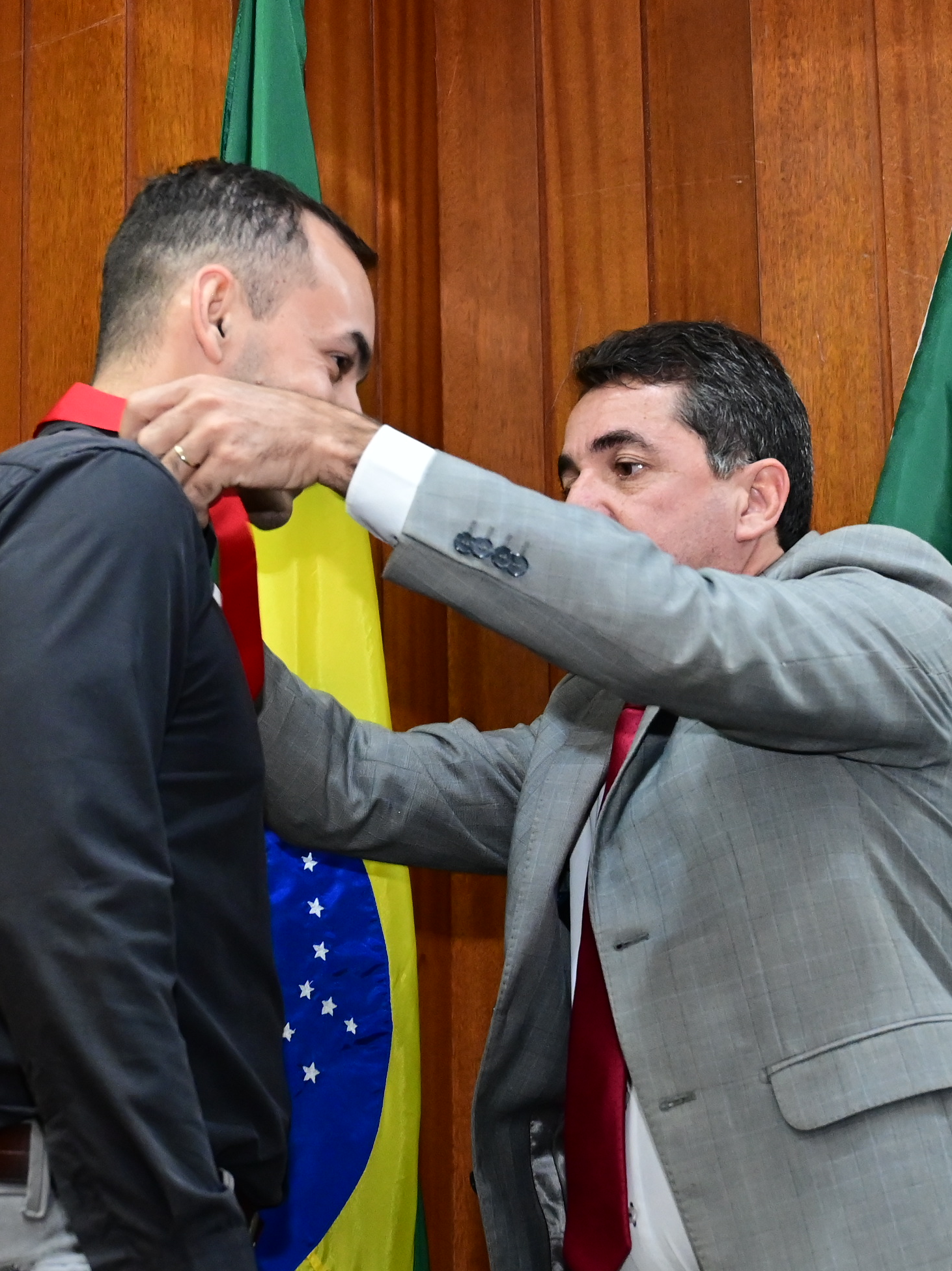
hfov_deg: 15.9
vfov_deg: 21.1
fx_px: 3411
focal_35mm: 93
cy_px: 636
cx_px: 468
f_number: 4.5
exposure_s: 1/125
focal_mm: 43
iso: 4000
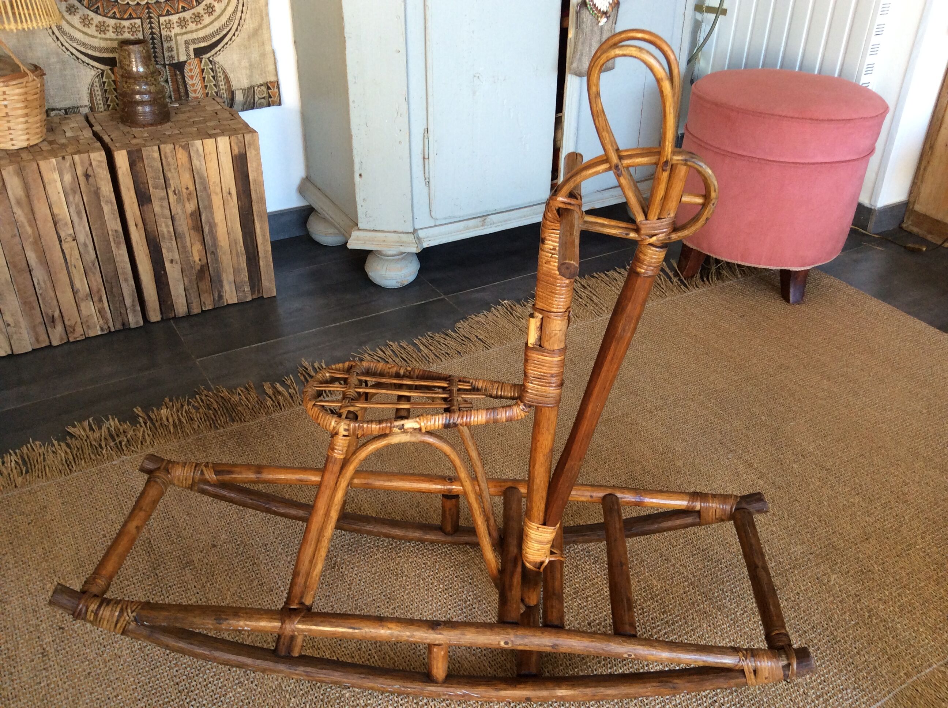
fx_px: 875
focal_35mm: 32
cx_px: 474
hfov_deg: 56.9
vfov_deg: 44.1
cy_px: 354
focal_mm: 3.3
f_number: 2.4
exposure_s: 1/25
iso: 50
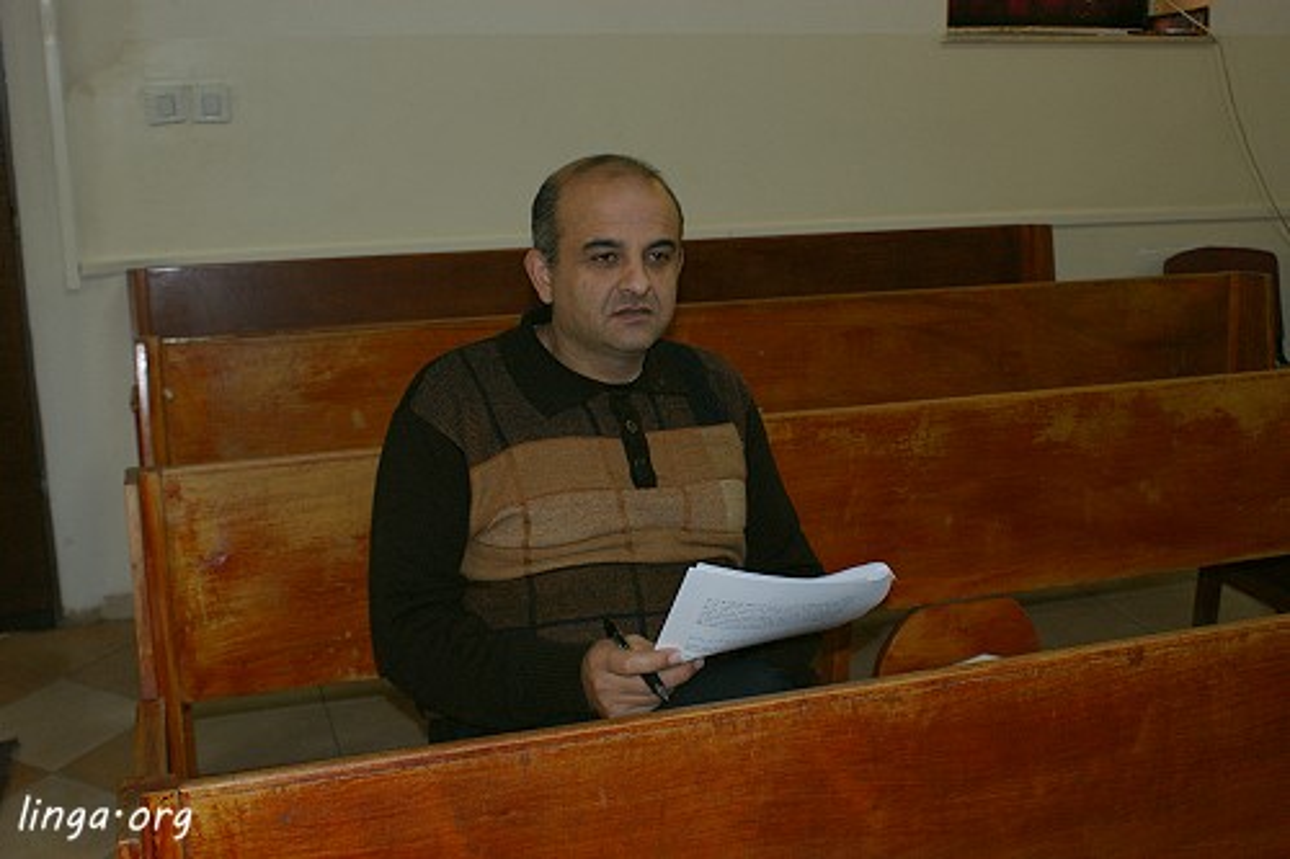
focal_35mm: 39
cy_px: 430
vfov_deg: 34.2
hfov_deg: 49.6
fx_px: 1397
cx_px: 645
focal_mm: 26
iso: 400
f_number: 5.6
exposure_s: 1/60
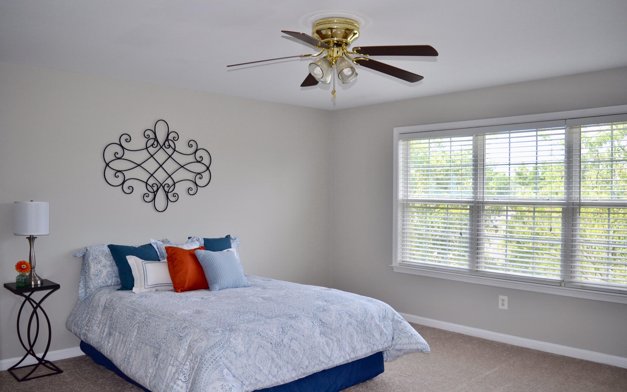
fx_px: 478
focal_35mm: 28
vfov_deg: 44.5
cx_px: 309
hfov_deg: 66.5
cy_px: 202
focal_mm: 18
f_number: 4
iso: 110
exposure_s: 1/125
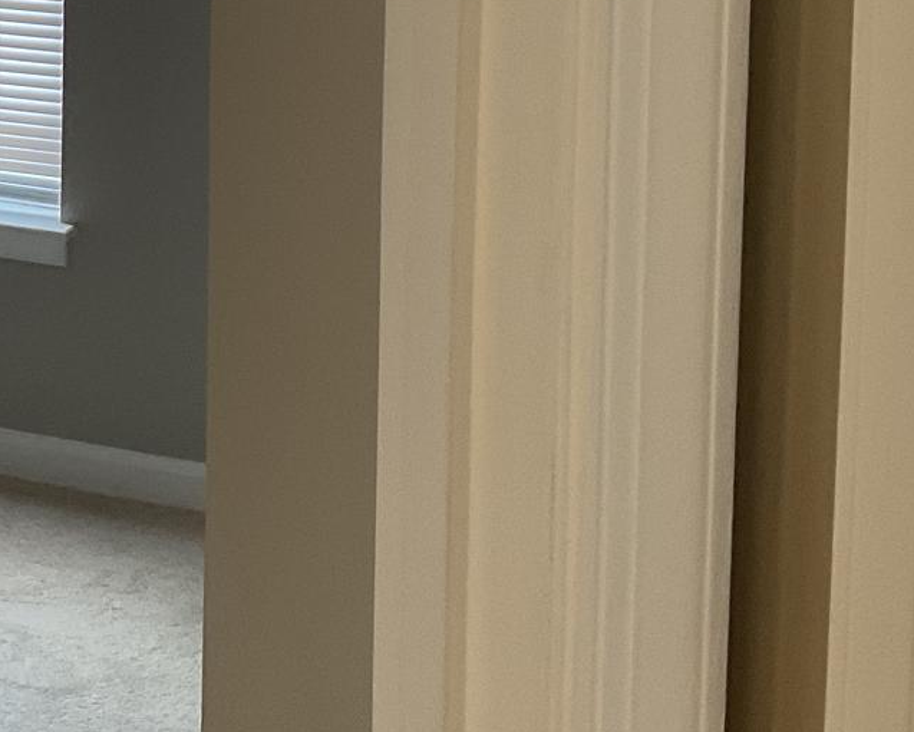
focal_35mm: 91
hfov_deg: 20.3
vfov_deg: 16.3
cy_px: -136
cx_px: -26
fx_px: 2462
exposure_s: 1/60
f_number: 1.8
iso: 50
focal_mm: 3
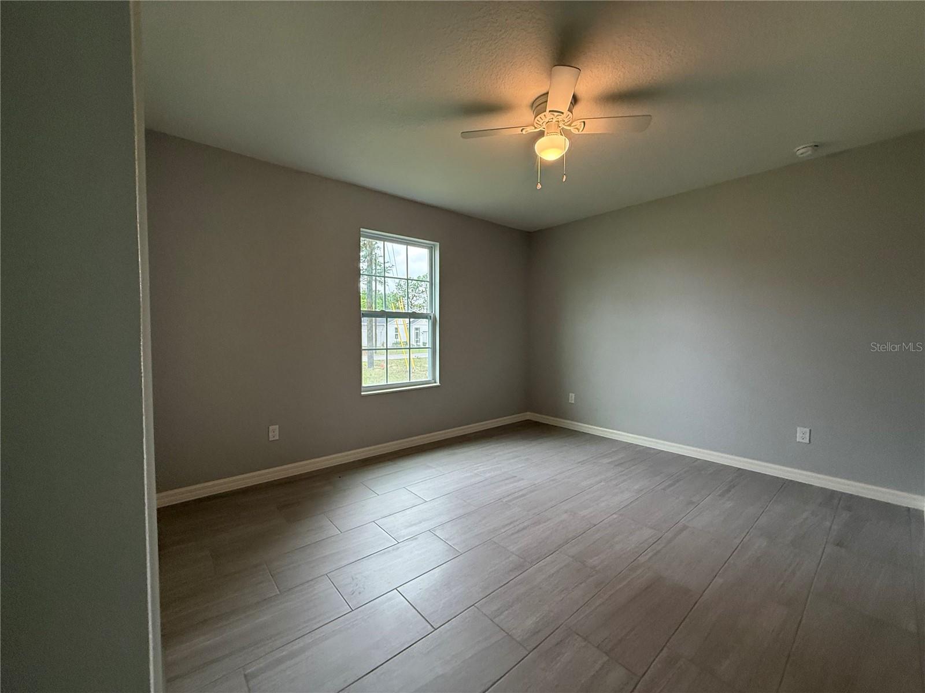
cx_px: 462
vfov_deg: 85.7
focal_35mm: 14
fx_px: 374
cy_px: 346
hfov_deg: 102.1
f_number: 2.2
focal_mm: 2.22
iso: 320
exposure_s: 1/120
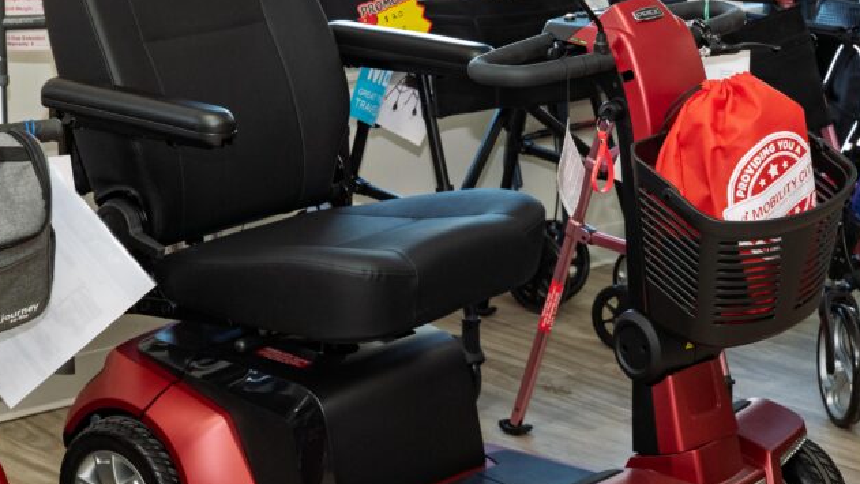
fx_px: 2326
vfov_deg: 11.9
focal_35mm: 102
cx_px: 481
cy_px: 261
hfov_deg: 20.9
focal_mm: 60
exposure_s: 1/100
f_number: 8
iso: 1600
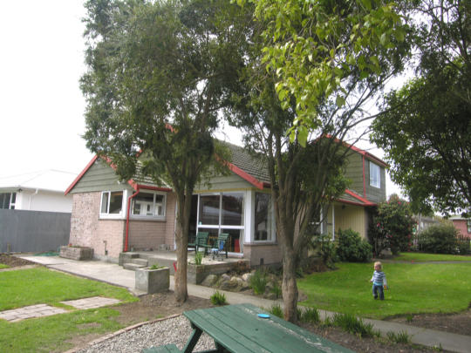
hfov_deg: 71.6
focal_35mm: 24
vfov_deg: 56.8
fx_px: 327
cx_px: 236
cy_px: 176
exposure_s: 1/172
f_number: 4.5
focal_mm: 6.1
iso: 50
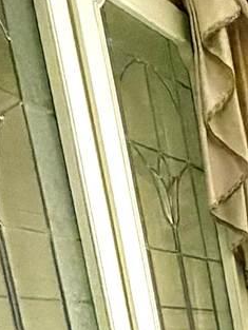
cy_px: 545
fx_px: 983
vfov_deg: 16.7
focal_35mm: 103
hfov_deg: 9.0
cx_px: 891
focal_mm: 2.22
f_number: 2.2
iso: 320
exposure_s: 1/112
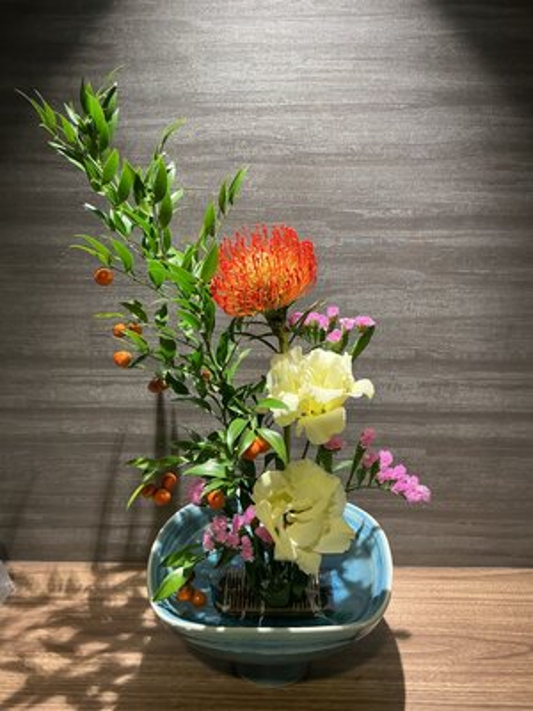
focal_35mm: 29
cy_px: 356
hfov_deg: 48.2
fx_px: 595
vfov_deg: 61.7
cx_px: 266
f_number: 1.8
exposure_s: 1/50
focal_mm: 3
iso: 80
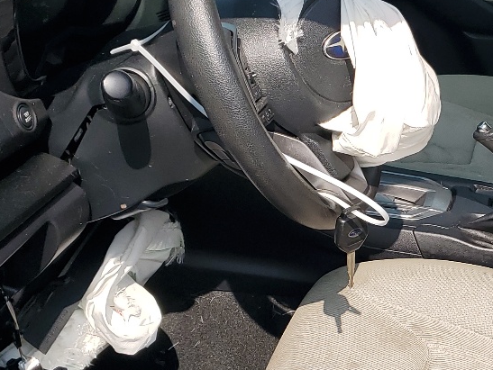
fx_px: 1083
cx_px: 472
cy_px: 255
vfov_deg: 19.3
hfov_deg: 24.7
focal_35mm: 76
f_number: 1.5
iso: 50
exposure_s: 1/2500
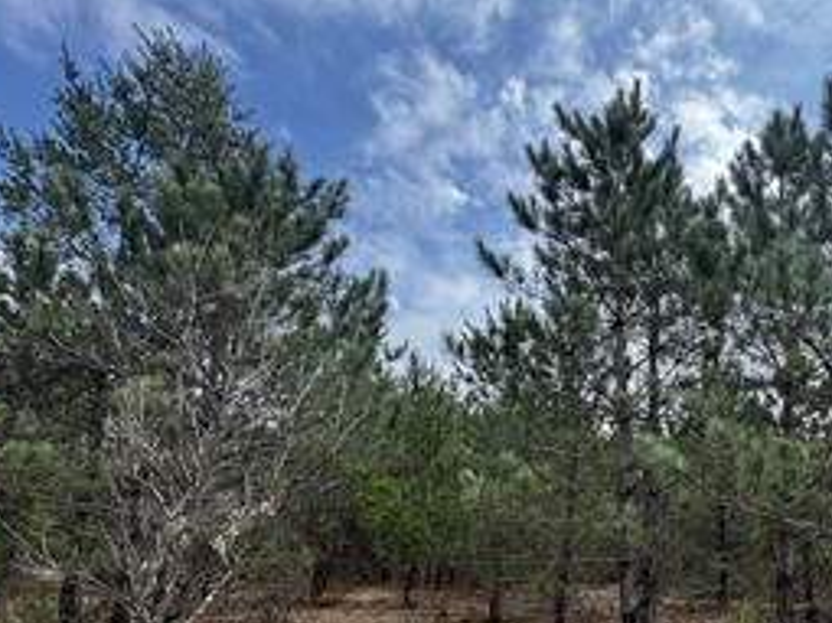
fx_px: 529
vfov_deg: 58.2
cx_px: 607
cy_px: 460
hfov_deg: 72.0
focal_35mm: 22
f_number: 2.2
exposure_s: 1/492
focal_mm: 2.22
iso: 40
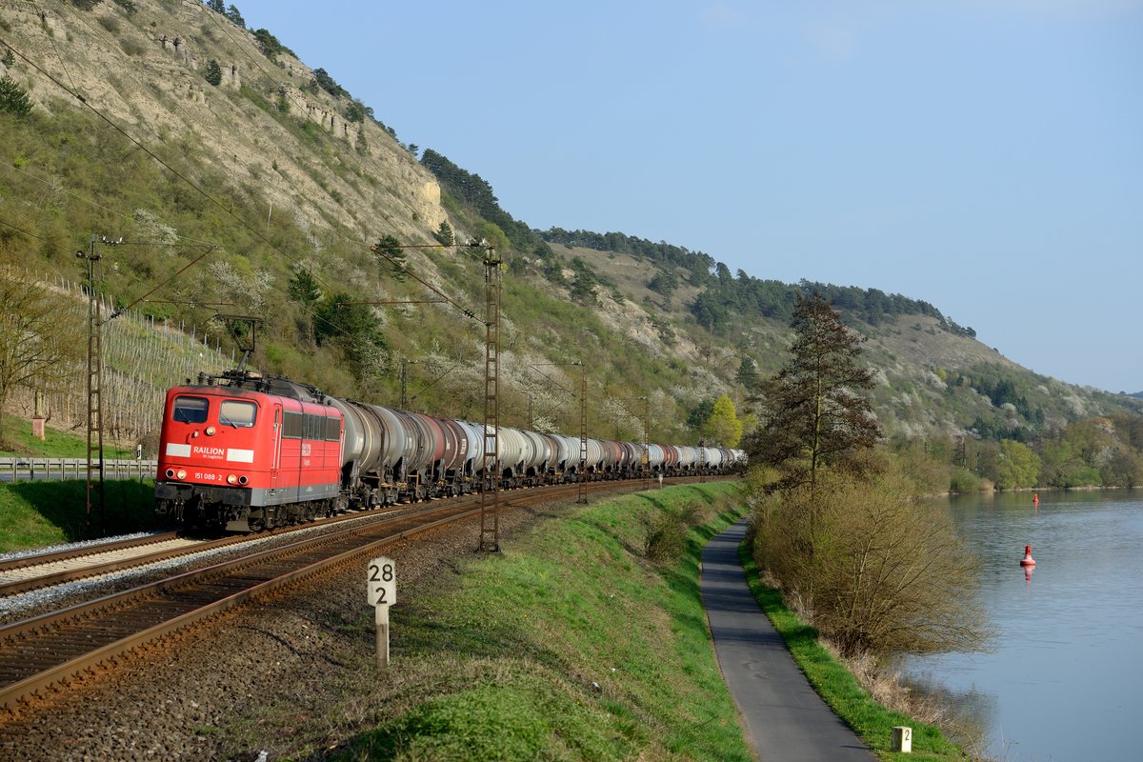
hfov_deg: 28.8
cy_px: 381
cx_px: 572
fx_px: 2222
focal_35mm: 70
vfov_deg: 19.5
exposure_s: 1/1600
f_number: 5.6
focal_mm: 70
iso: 250
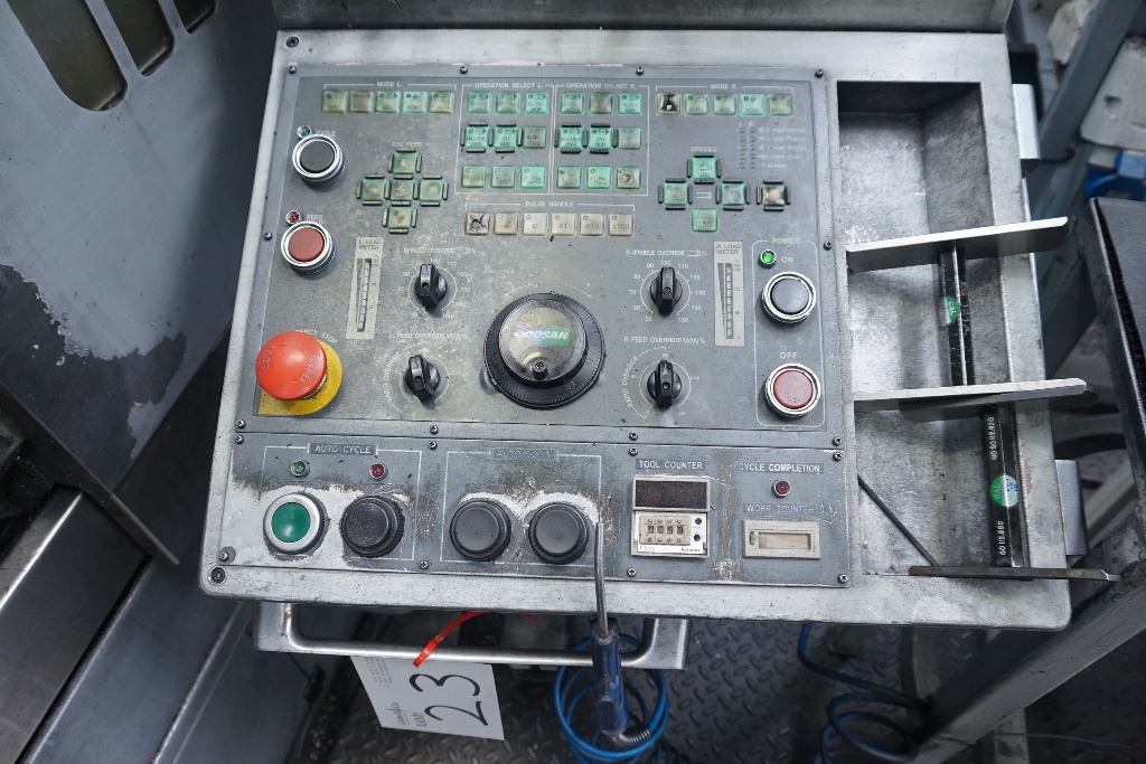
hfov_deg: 73.7
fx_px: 764
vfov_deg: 53.1
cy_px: 382
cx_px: 573
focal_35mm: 24
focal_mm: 16
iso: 500
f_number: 4
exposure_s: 1/60
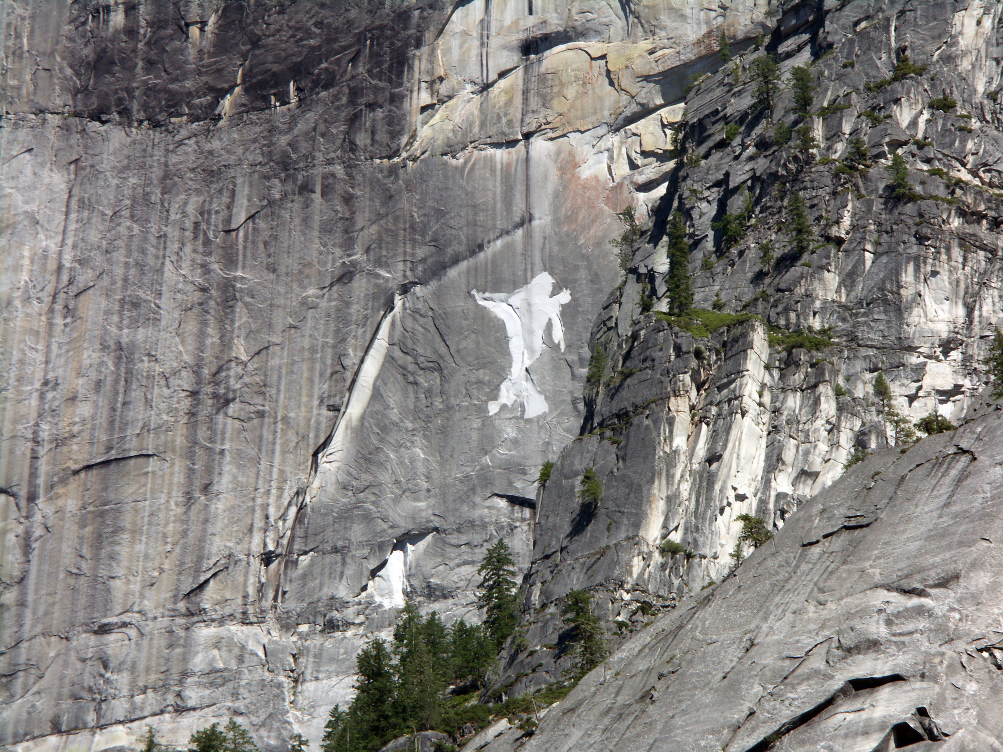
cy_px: 376
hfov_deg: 9.9
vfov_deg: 7.4
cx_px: 502
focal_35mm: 200
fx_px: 5795
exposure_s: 1/320
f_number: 7.1
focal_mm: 50.8
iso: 64
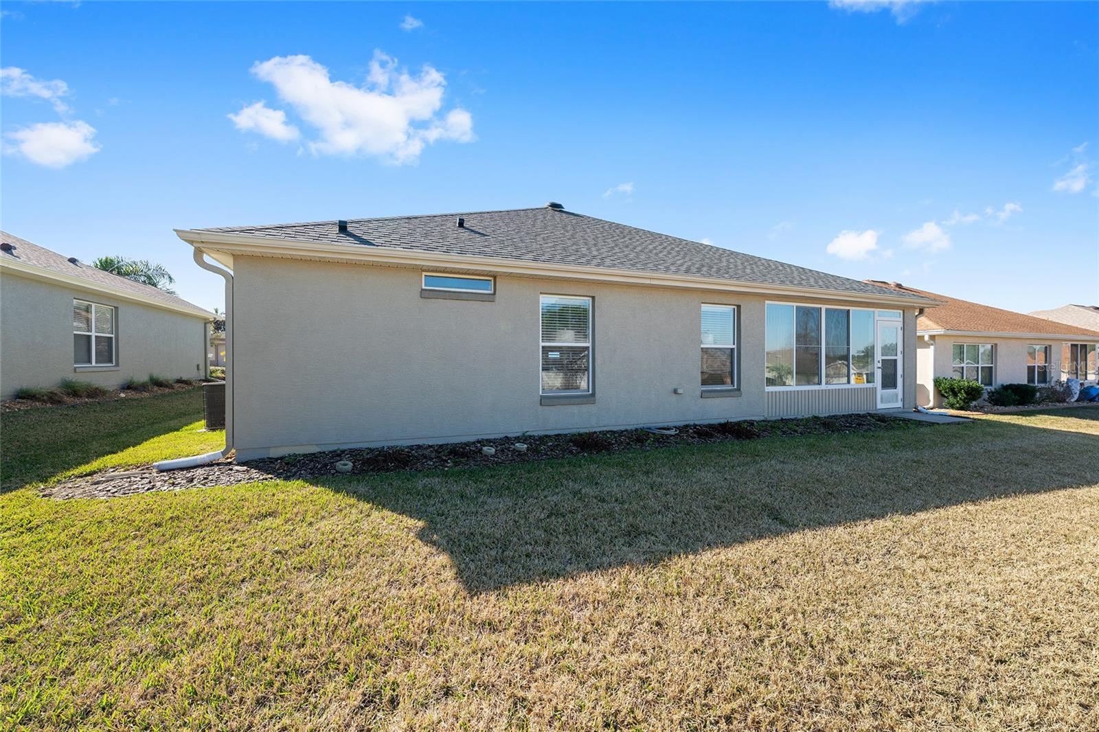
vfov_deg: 81.2
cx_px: 550
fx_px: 427
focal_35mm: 14
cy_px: 366
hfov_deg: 104.3
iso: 160
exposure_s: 1/200
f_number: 8
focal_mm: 14
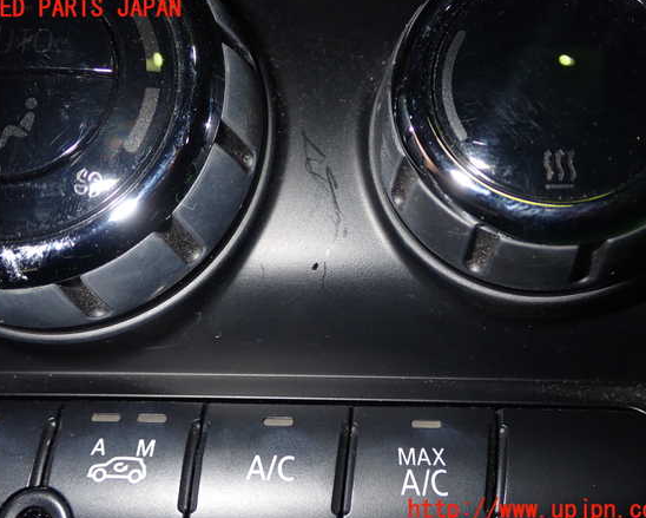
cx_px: 321
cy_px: 260
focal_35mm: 47
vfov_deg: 32.1
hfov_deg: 39.5
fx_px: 899
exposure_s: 1/40
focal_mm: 7.84
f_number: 9
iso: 200
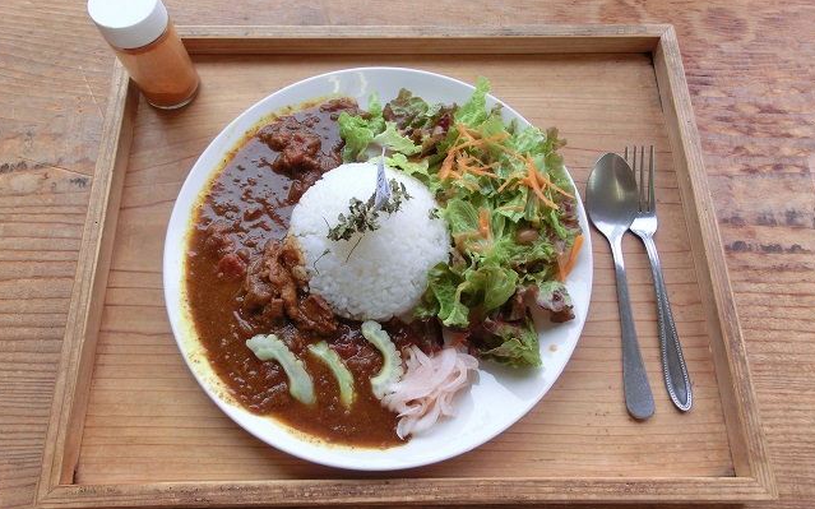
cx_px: 410
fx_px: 577
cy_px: 246
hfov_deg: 70.4
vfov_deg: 47.6
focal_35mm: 26
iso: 100
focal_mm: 4.24
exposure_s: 1/80
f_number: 3
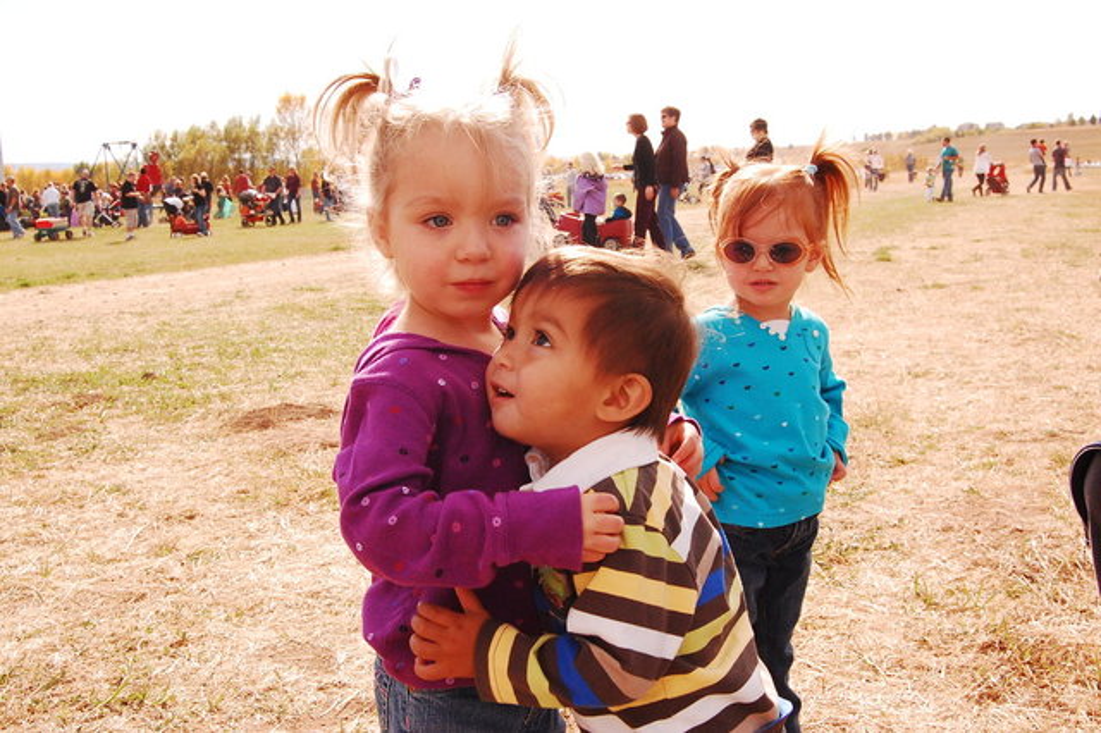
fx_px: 1192
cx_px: 550
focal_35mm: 39
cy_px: 366
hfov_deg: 49.6
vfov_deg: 34.2
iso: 800
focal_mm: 26
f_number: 11
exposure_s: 1/500
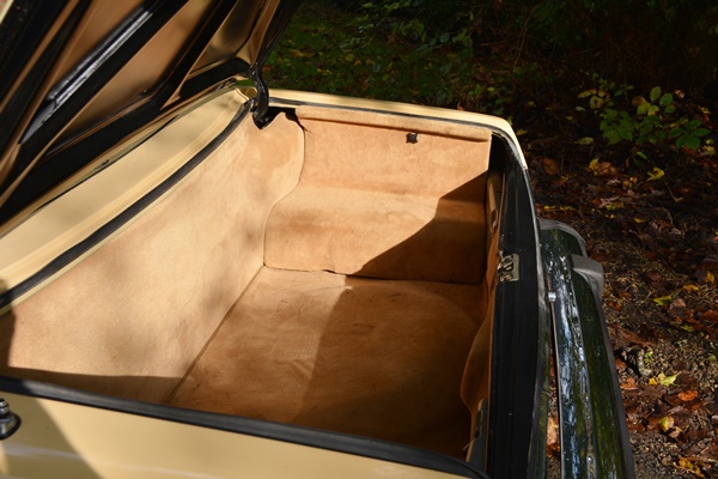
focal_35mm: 39
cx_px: 359
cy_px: 240
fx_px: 778
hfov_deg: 49.6
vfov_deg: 34.2
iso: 200
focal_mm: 26
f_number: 8
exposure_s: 1/250
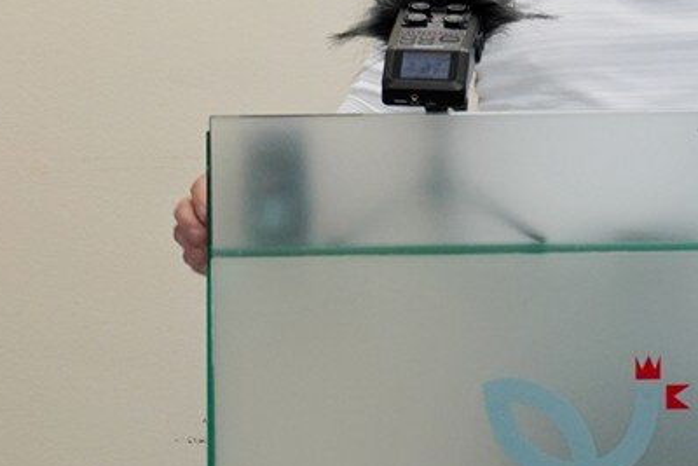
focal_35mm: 192
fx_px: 3724
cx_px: 811
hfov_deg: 10.5
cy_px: -31
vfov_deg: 7.1
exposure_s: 1/60
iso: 640
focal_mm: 50
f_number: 5.6
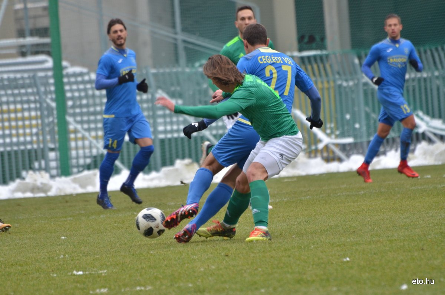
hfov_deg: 4.6
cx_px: 222
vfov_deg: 3.0
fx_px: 5551
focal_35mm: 450
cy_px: 148
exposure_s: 1/500
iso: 500
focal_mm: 300
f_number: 5.6
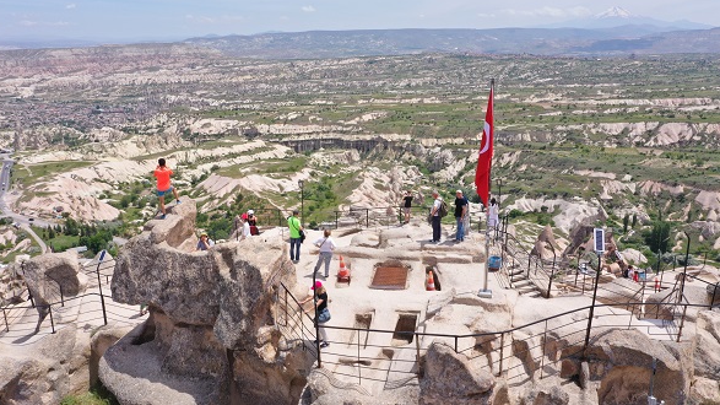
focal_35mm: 30
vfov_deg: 38.9
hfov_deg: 64.3
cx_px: 353
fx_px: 573
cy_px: 209
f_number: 8
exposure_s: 1/240
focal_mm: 10.26
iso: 100
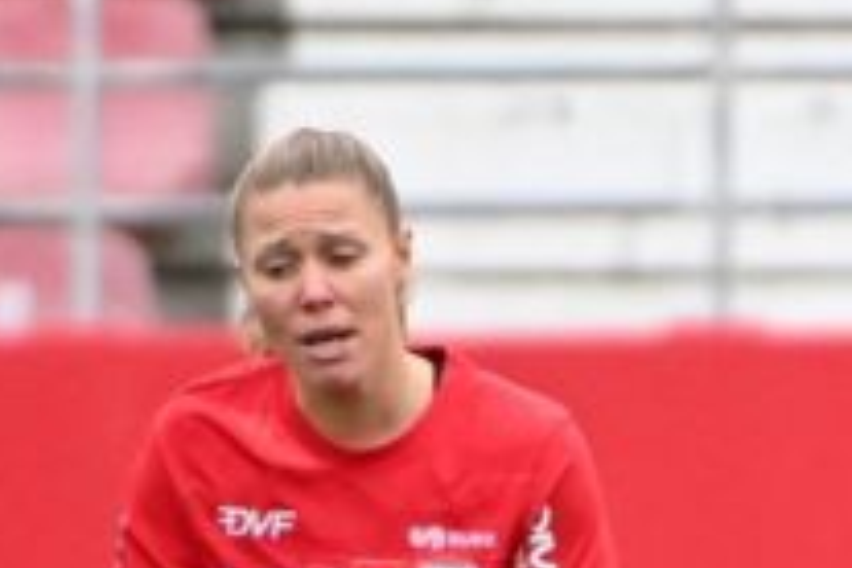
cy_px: 786
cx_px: 1881
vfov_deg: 0.5
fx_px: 70332
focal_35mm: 2972
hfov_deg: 0.7
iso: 2500
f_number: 4
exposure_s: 1/1000
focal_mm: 400
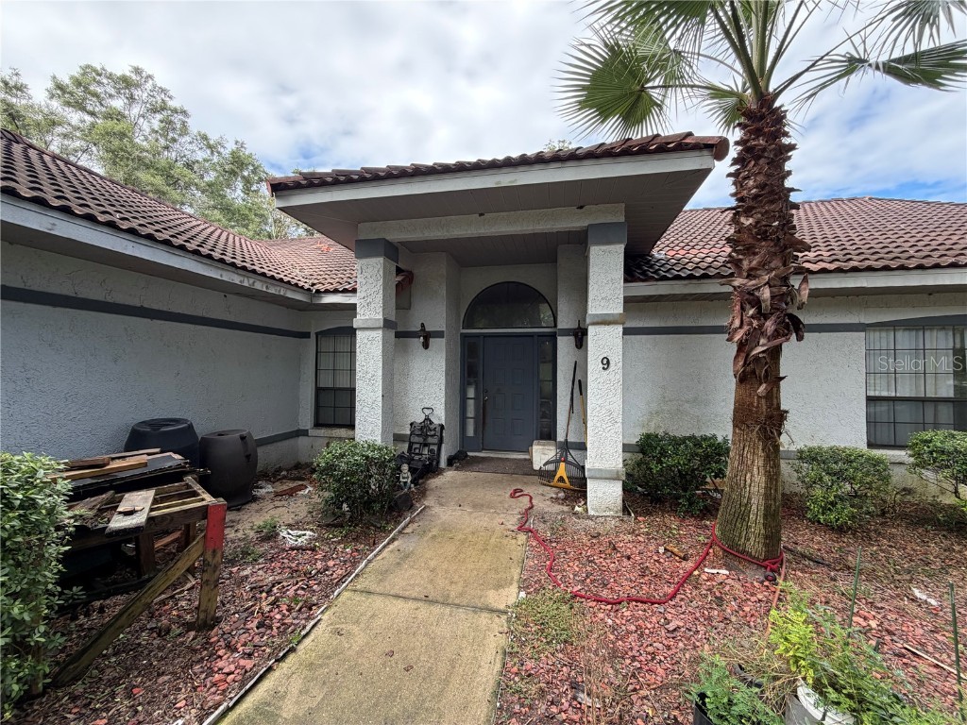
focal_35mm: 14
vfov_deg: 85.7
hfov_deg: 102.1
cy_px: 362
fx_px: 391
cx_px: 484
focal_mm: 2.22
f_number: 2.2
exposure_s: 1/189
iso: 40
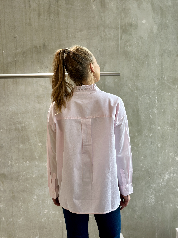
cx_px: 88
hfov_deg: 29.7
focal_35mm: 49
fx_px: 336
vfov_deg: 38.9
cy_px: 121
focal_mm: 6.86
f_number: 1.78
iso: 100
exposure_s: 1/100
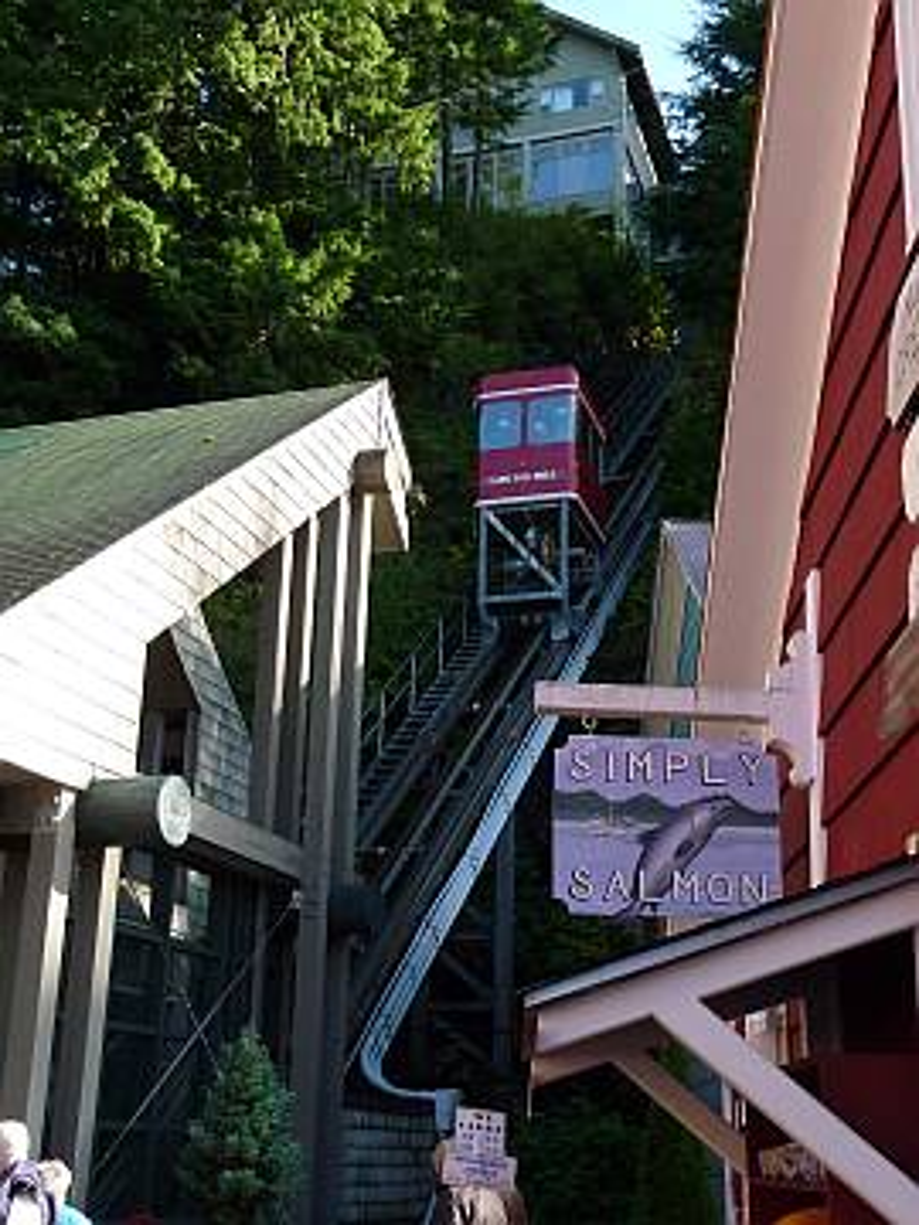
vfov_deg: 44.8
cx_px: 460
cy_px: 612
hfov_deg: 34.3
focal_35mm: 42
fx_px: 1487
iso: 400
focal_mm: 6.3
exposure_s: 1/500
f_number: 3.8
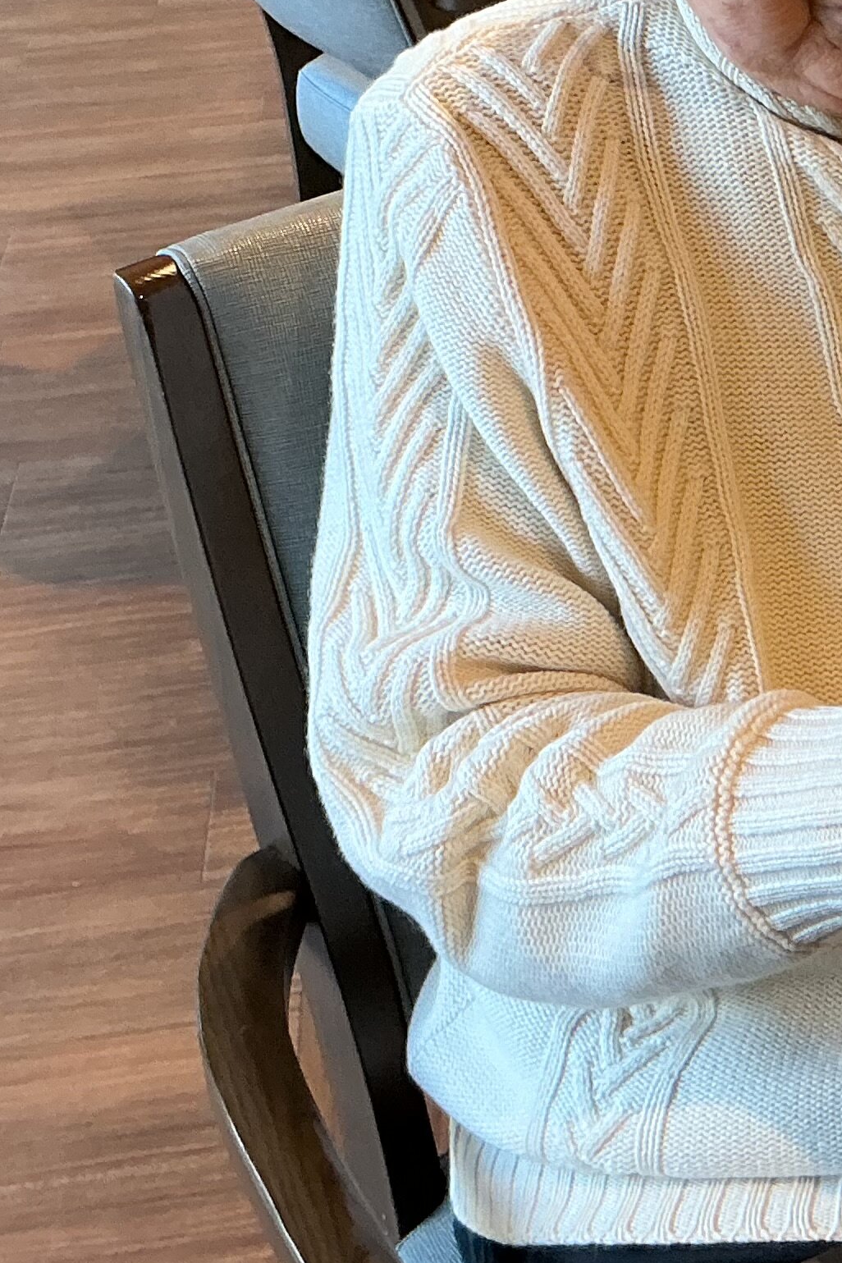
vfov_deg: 25.2
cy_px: 223
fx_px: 2771
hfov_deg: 16.8
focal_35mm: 79
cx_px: 906
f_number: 1.8
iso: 80
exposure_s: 1/60
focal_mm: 3
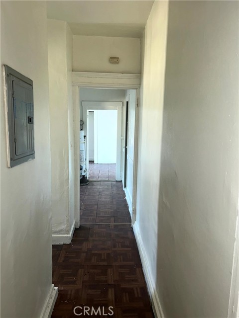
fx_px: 239
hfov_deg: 53.1
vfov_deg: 67.3
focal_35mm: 26
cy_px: 159
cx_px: 120
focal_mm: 5.7
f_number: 1.5
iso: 50
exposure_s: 1/18
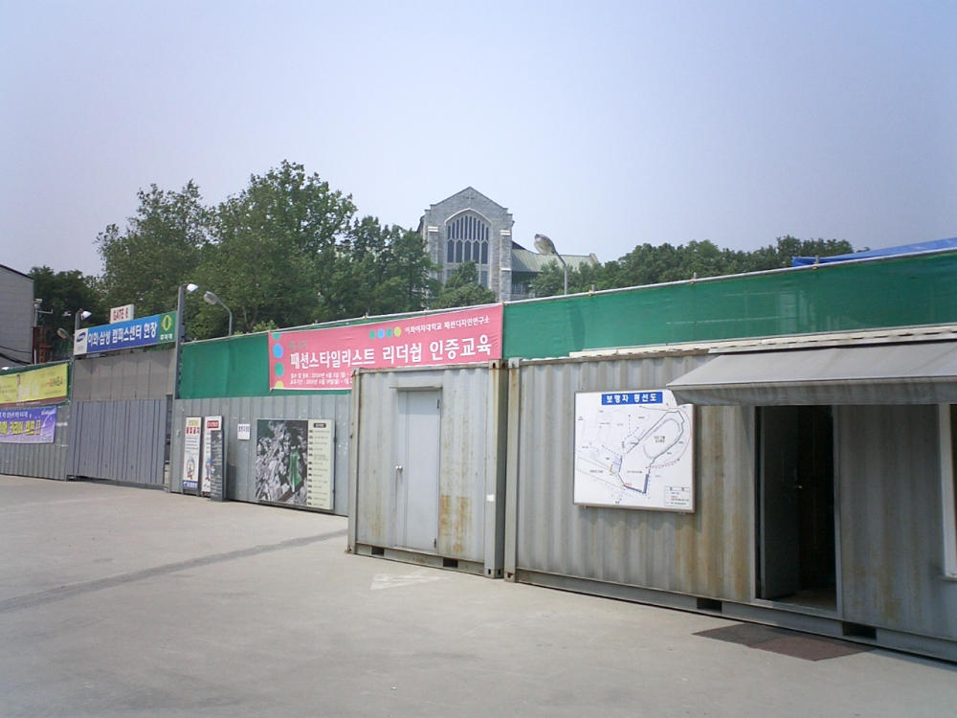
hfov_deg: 50.1
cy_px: 359
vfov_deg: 38.7
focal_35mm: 37
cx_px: 478
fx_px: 1023
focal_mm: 5.6
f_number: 3.5
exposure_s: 1/1250
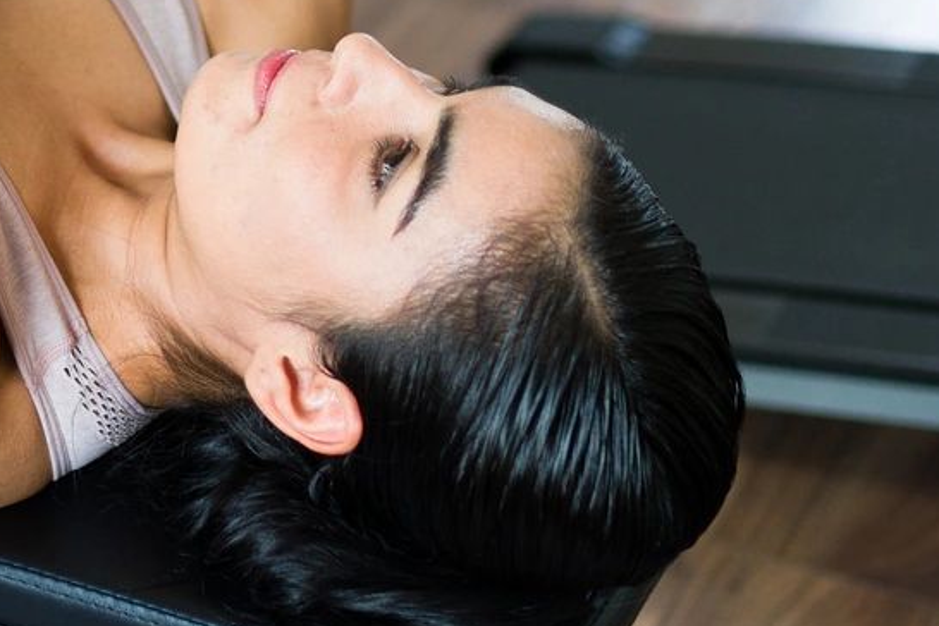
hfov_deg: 15.0
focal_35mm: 136
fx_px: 3547
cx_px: 145
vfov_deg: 9.9
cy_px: -184
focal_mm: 35
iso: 400
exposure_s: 1/160
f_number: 1.6
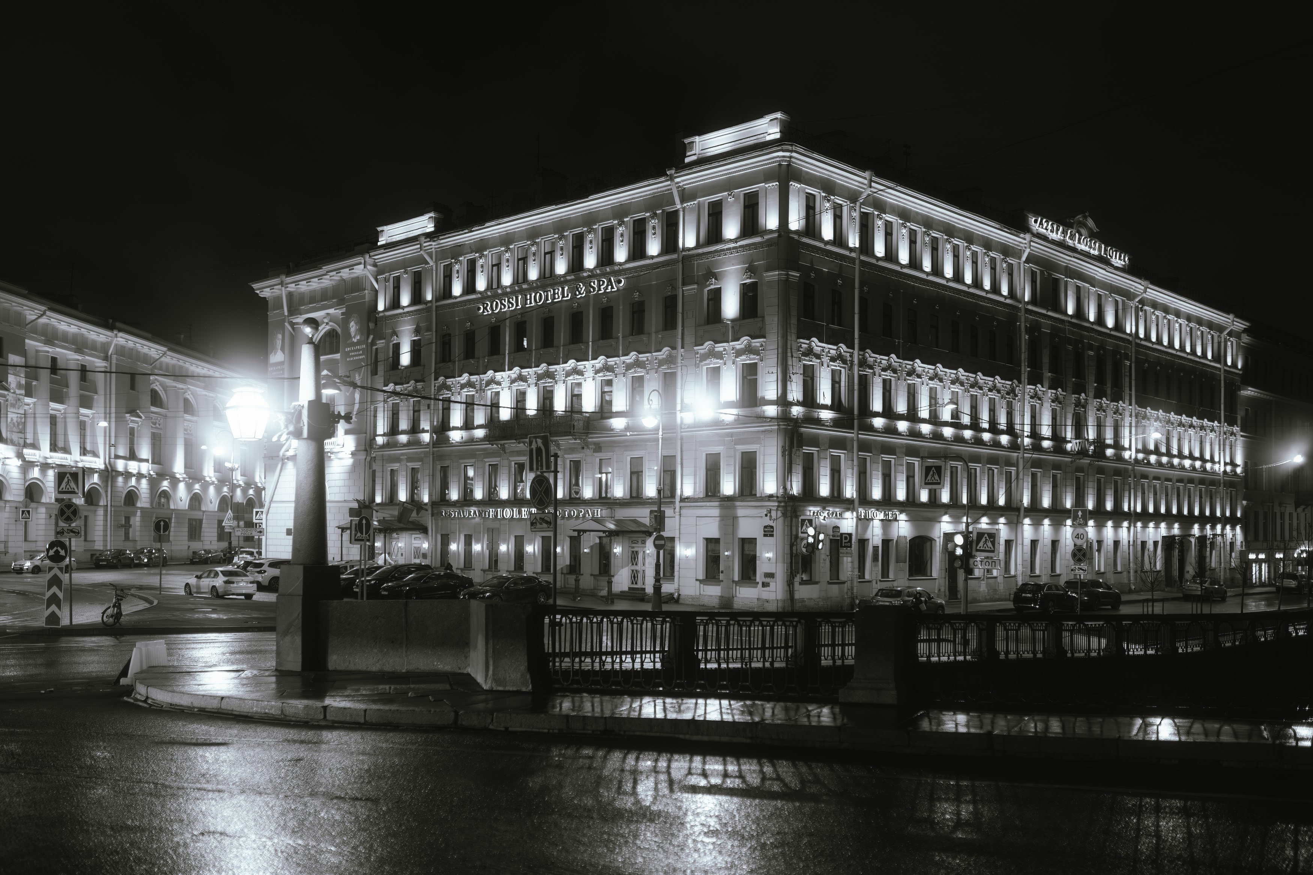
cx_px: 656
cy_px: 438
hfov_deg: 54.4
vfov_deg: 37.8
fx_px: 1276
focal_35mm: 35
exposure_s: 1/125
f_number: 1.8
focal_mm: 35
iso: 800
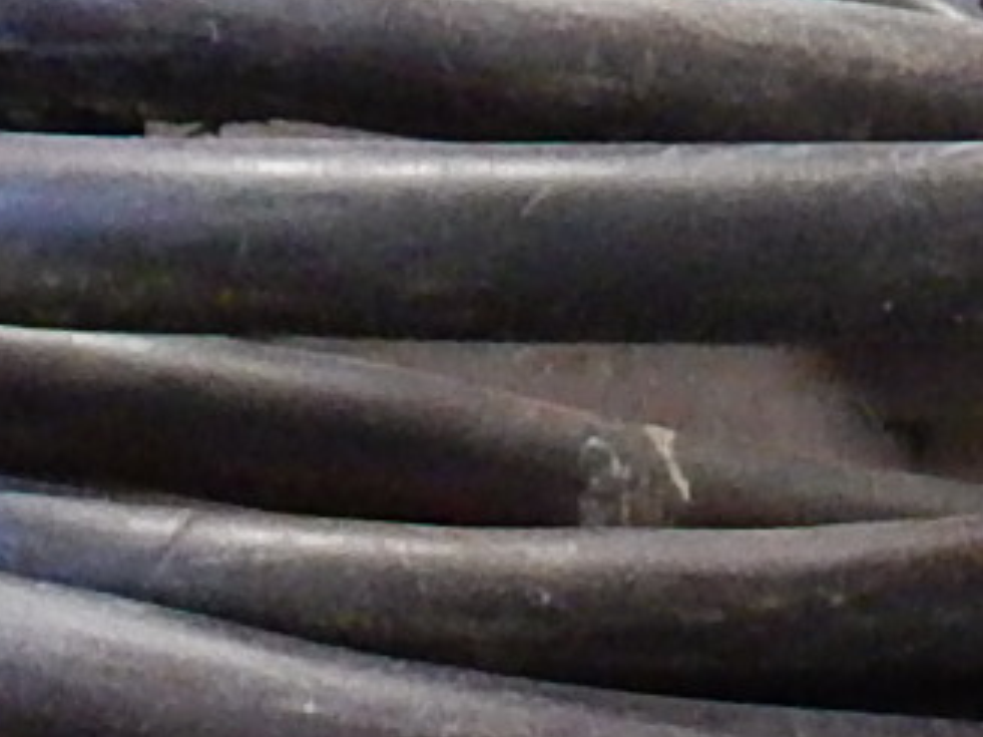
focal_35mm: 160
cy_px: 1919
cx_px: 385
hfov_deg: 12.3
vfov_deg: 8.3
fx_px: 4542
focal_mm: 4
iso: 200
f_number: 3
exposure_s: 1/10
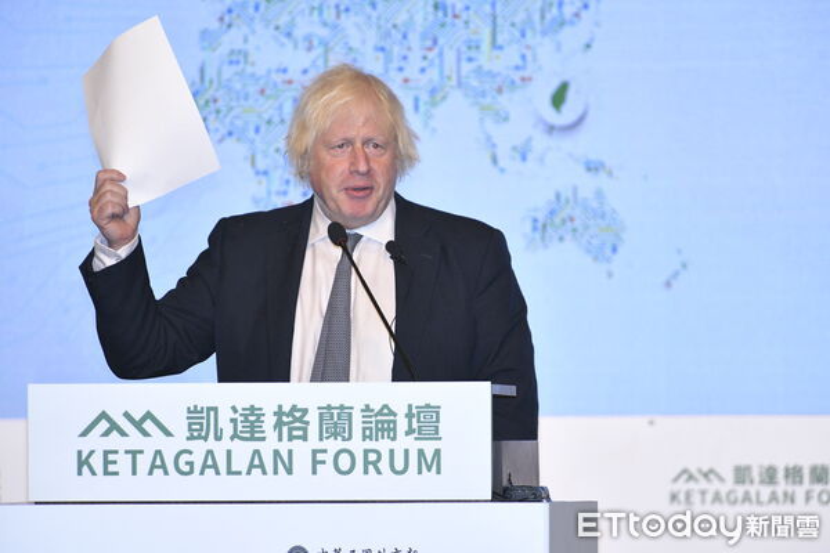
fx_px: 9222
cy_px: 276
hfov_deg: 5.2
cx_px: 415
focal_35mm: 400
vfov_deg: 3.4
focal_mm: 400
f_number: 5.6
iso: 4000
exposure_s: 1/250
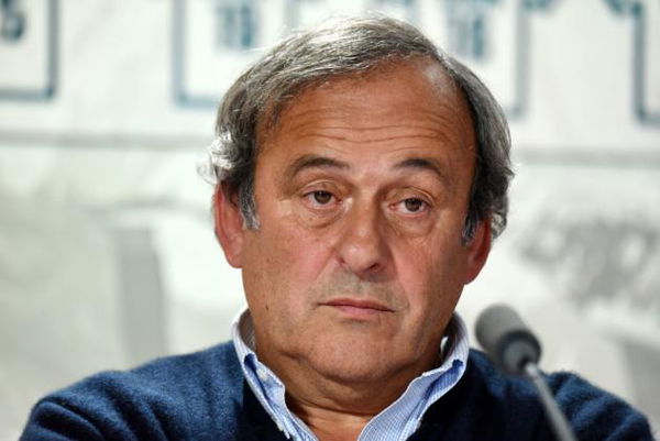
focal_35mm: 350
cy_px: 220
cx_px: 330
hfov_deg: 5.9
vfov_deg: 3.9
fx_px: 6421
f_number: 5.6
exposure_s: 1/640
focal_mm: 350
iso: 6400
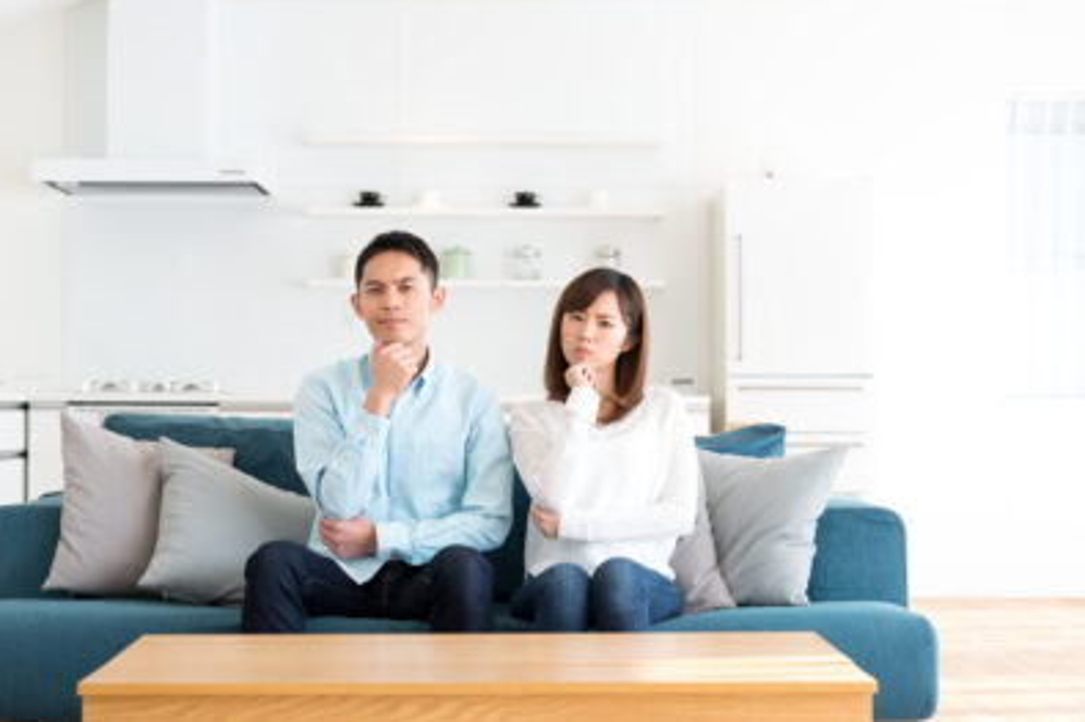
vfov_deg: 19.2
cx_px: 544
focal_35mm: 71
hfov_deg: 28.5
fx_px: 2139
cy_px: 358
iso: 250
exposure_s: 1/80
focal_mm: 70
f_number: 5
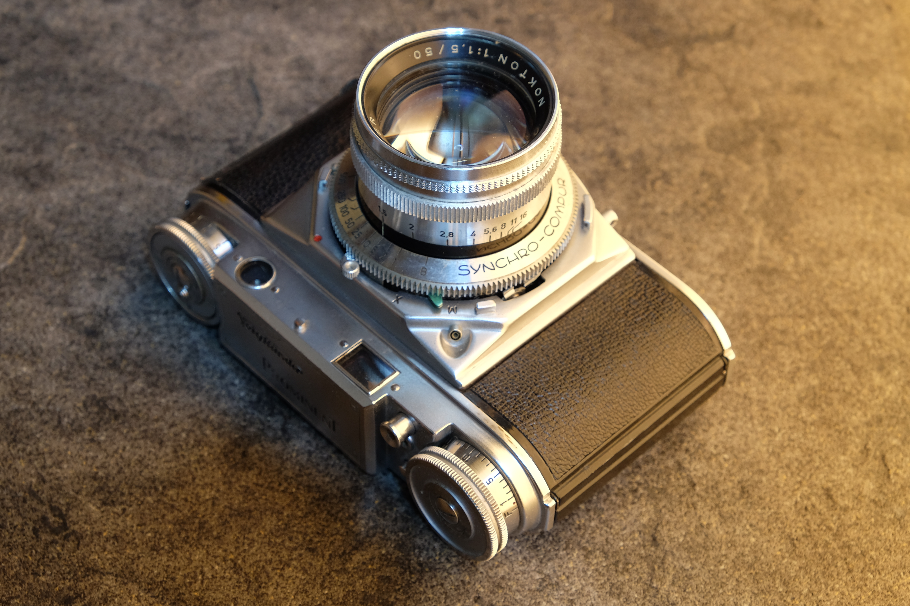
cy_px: 303
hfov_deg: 26.7
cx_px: 455
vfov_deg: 17.9
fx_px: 1921
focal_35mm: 76
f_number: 8
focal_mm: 50.5
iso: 400
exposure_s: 1/1.7
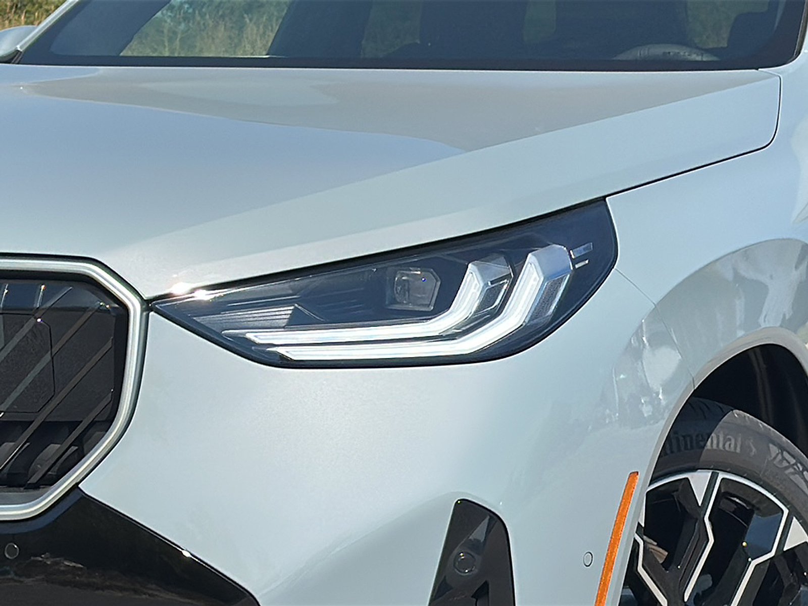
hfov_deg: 19.6
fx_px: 2334
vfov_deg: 14.8
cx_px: 404
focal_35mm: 100
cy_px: 303
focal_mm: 6.86
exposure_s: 1/5618
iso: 64
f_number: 1.78
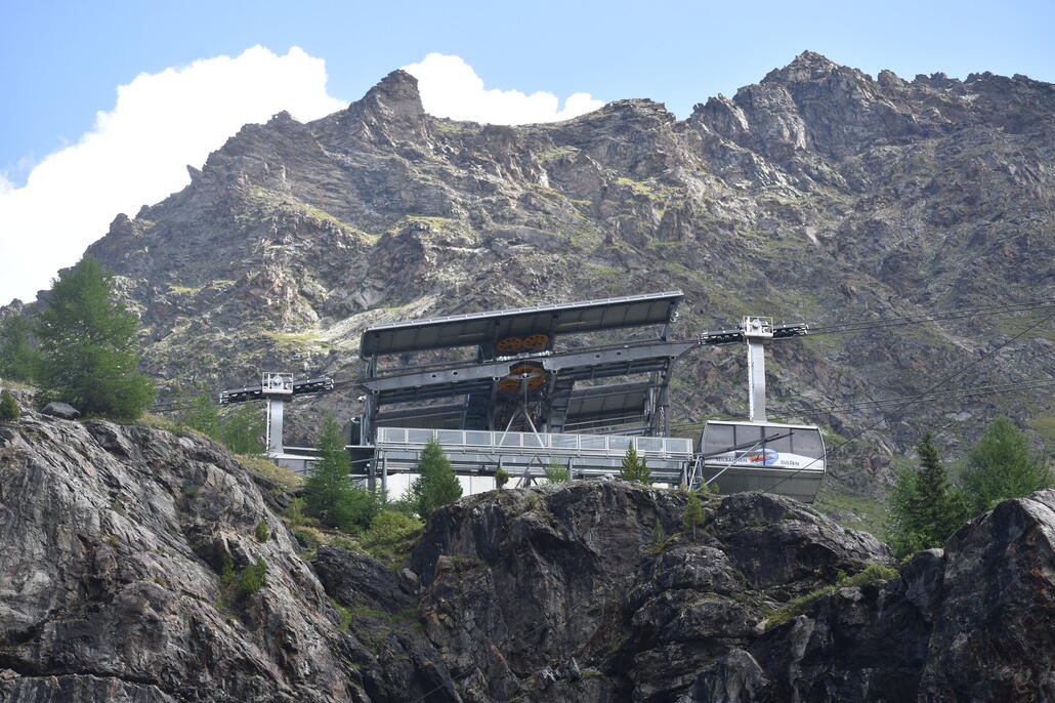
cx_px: 528
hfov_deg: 16.7
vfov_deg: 11.1
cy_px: 352
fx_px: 3603
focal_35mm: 123
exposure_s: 1/250
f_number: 8
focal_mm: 82
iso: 140
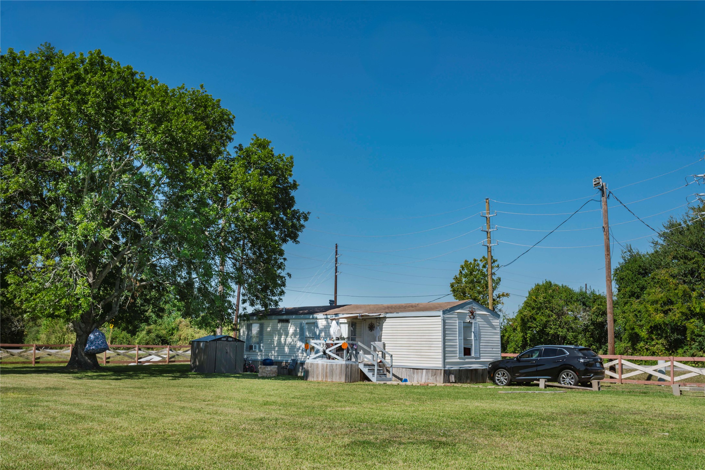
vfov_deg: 37.9
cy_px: 235
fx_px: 685
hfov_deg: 54.4
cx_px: 352
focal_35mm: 35
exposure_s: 1/200
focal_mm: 35
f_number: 10
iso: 125
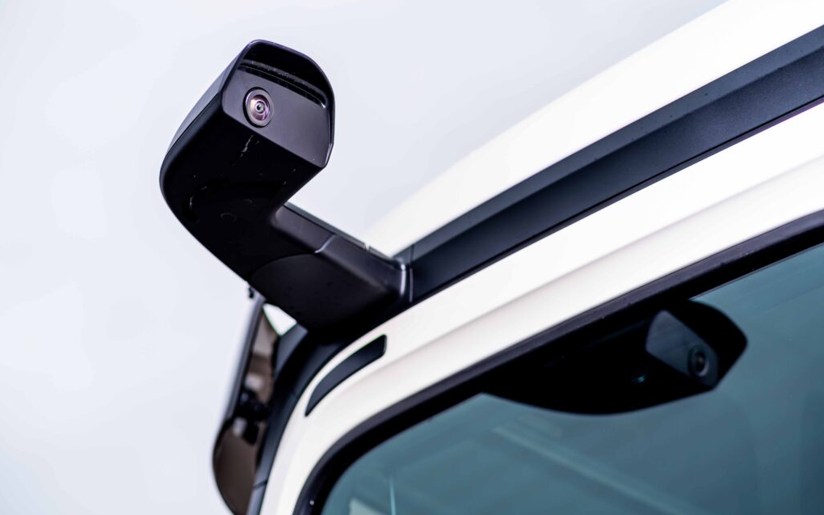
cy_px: 249
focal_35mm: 87
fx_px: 1953
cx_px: 411
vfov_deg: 15.0
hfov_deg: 23.8
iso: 100
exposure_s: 1/200
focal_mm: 85
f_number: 2.5
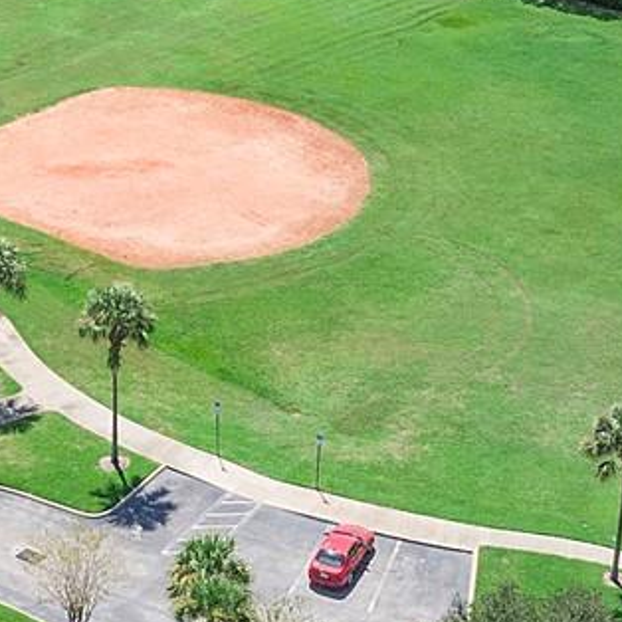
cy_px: 80
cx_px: -16
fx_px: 2196
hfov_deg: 15.8
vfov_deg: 16.0
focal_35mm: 108
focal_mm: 4.39
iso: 110
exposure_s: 1/1600
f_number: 2.8
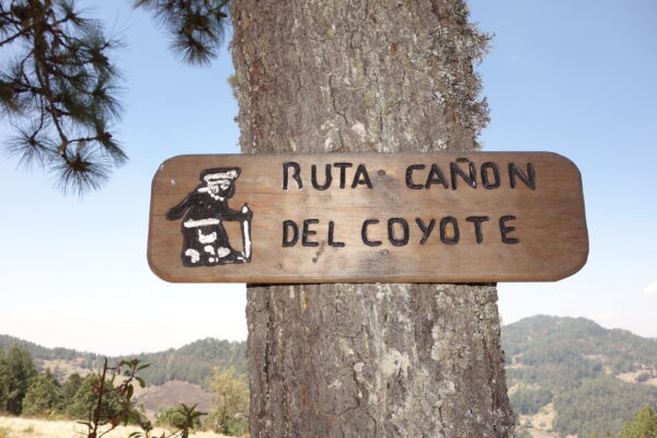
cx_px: 328
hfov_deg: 65.5
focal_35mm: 28
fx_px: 511
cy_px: 219
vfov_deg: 46.4
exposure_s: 1/160
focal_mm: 10.4
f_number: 5.6
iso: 125
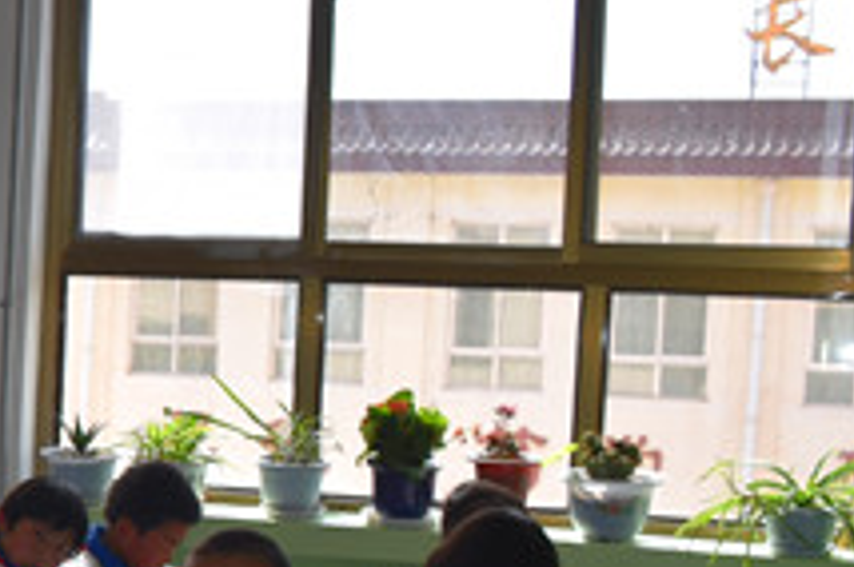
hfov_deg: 17.0
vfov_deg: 13.4
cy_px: 477
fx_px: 2392
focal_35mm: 101
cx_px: -635
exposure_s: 1/250
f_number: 3.5
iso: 100
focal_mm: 18
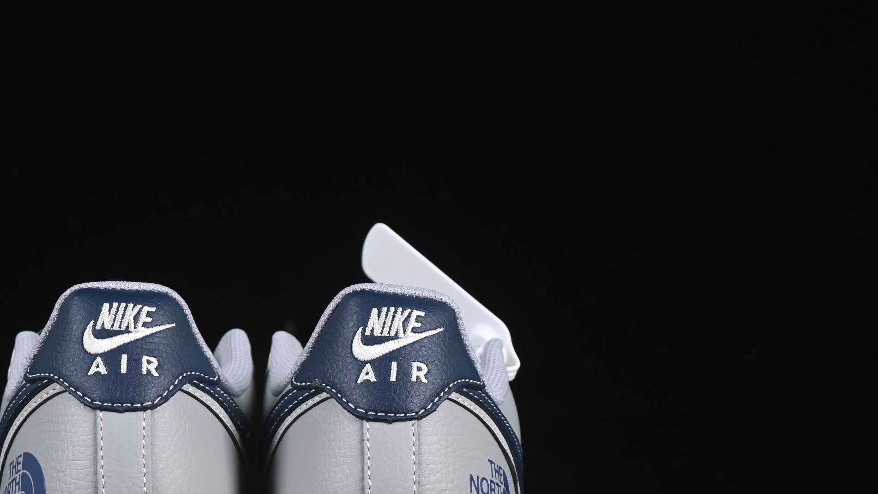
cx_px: 270
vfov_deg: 10.5
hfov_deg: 18.6
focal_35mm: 115
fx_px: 2677
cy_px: 389
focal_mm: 50
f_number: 7.1
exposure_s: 1/60
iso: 160
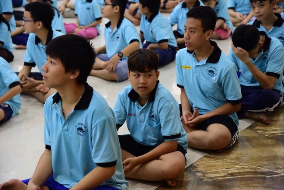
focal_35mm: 82
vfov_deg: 16.7
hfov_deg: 24.8
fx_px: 647
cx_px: 142
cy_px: 95
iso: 1600
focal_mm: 82
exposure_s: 1/50
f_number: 5
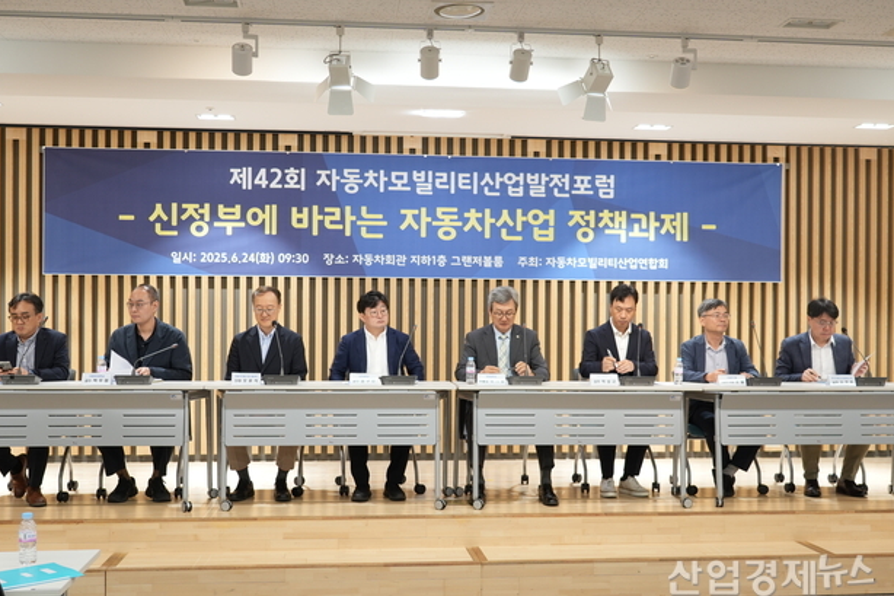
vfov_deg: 32.6
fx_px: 1018
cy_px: 326
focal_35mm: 41
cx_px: 444
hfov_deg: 47.4
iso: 640
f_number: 4
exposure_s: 1/40
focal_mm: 37
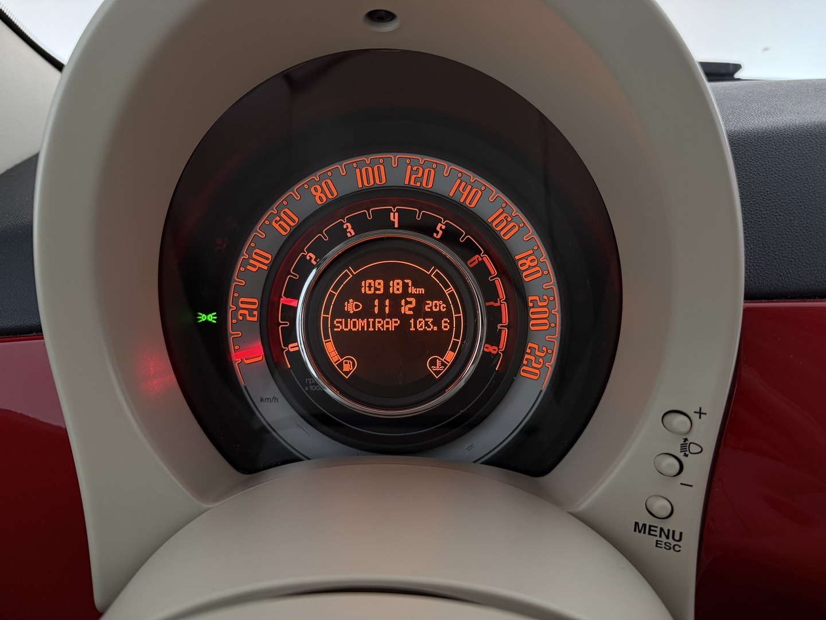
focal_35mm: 24
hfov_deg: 71.6
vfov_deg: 56.8
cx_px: 413
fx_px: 573
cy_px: 310
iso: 320
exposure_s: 1/50
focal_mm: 6.76
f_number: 1.78
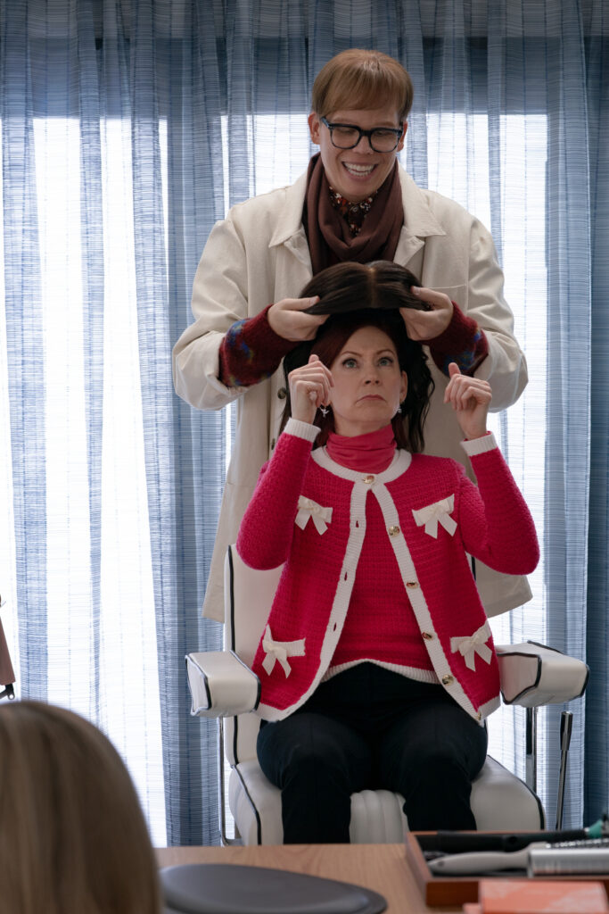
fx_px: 1978
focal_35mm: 78
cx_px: 304
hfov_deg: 17.5
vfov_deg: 26.0
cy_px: 457
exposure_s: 1/160
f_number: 5
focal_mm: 78
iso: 640
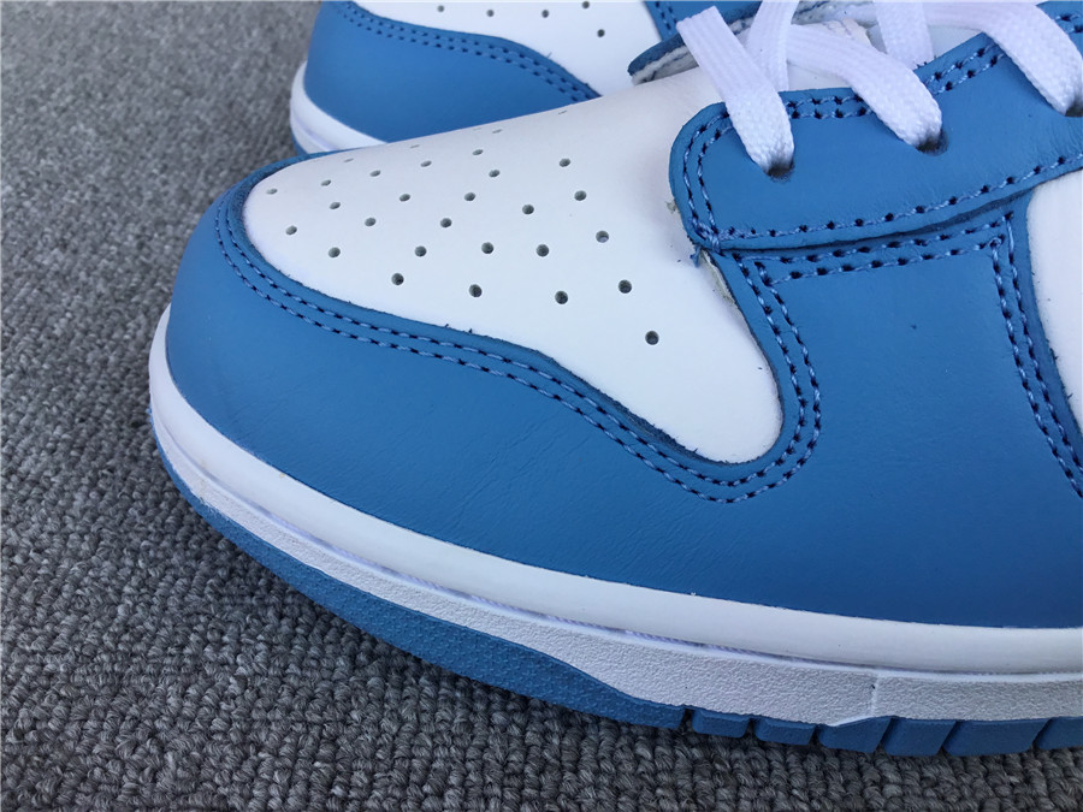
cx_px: 542
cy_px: 406
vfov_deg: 45.4
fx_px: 970
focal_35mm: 31
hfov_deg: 58.4
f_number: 2.4
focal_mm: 3.3
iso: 25
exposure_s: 1/463
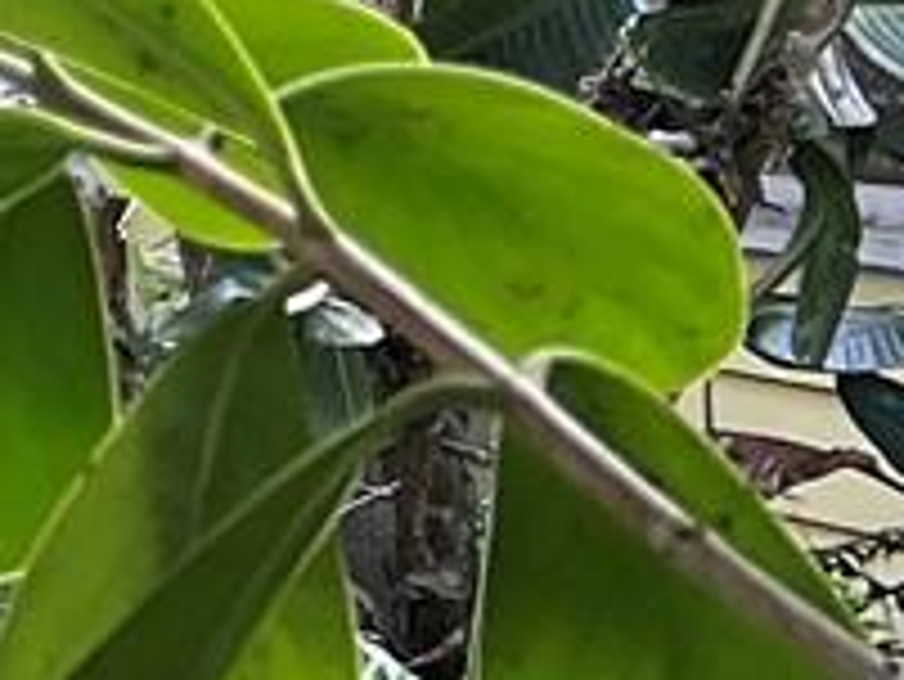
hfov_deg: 7.5
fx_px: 5409
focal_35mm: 207
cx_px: -2375
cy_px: -905
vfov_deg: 6.8
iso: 125
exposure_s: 1/103
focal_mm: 5.7
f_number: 1.5
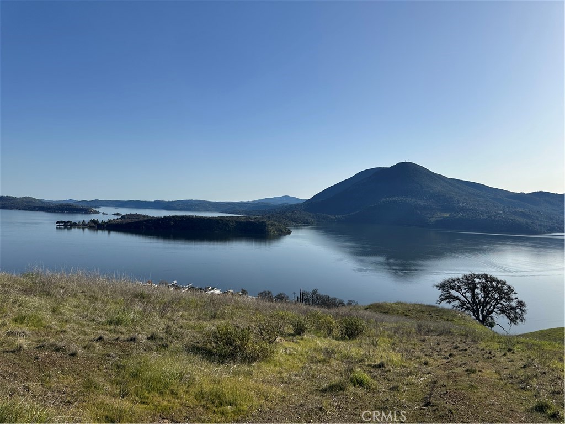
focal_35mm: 24
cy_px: 212
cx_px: 282
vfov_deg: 56.8
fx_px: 392
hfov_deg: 71.6
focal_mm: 6.86
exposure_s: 1/7576
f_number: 1.78
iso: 80
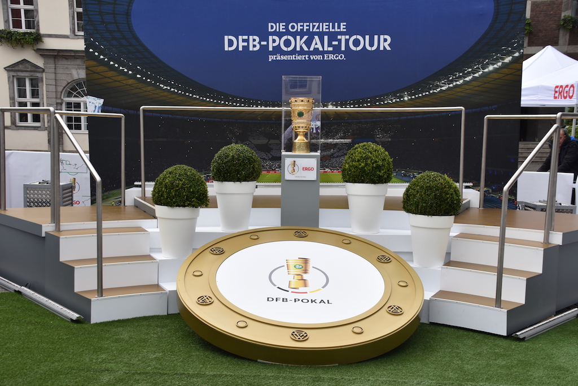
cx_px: 289
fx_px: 747
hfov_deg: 42.3
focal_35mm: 46
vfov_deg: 29.0
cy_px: 193
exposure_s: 1/500
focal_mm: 31
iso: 200
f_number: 8
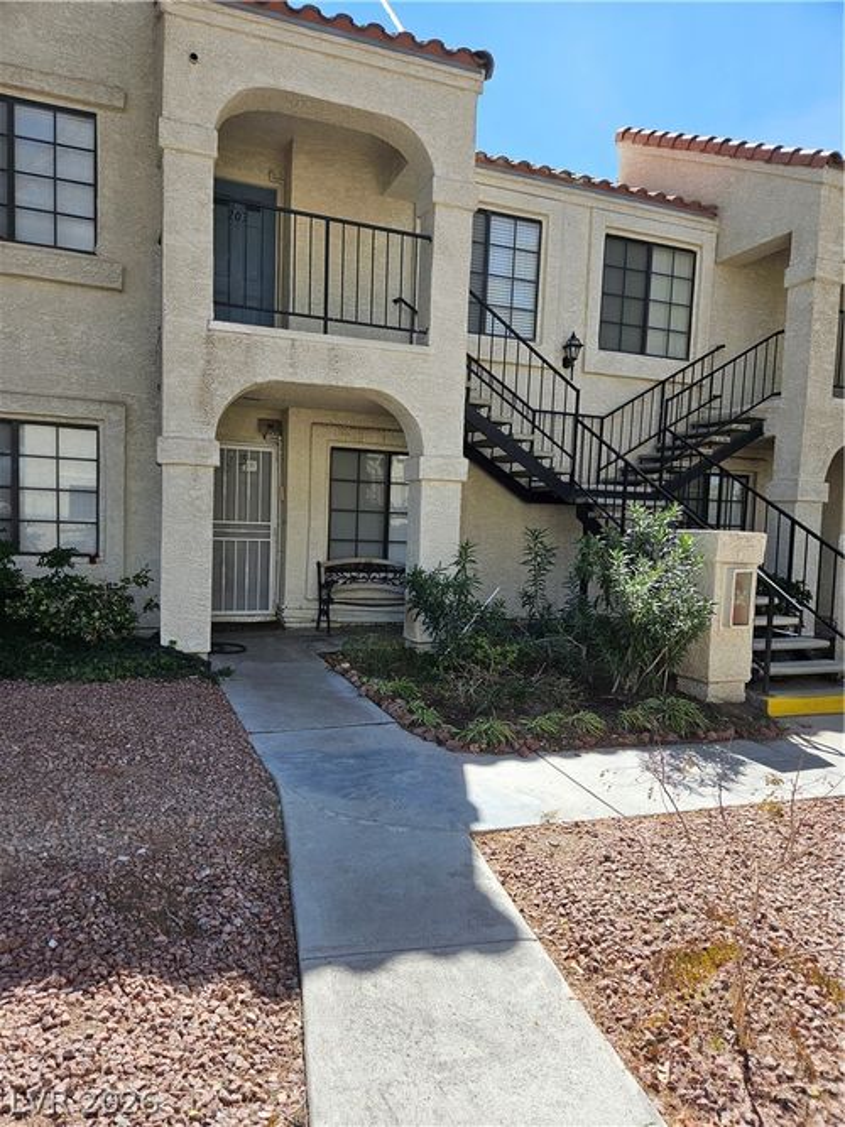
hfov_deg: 58.9
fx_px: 749
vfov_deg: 73.9
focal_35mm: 23
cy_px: 564
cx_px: 422
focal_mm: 5.4
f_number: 1.8
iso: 32
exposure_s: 1/1410
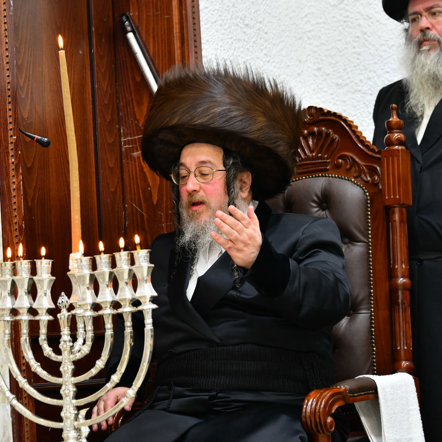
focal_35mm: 149
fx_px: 2152
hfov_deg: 11.7
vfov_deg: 11.7
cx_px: 185
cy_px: 221
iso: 1250
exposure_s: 1/100
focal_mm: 116
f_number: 5.6
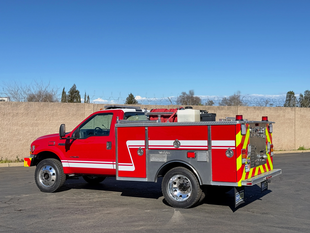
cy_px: 116
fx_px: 430
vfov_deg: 30.3
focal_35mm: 48
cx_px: 155
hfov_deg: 39.7
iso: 100
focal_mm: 6.76
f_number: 1.78
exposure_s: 1/4587
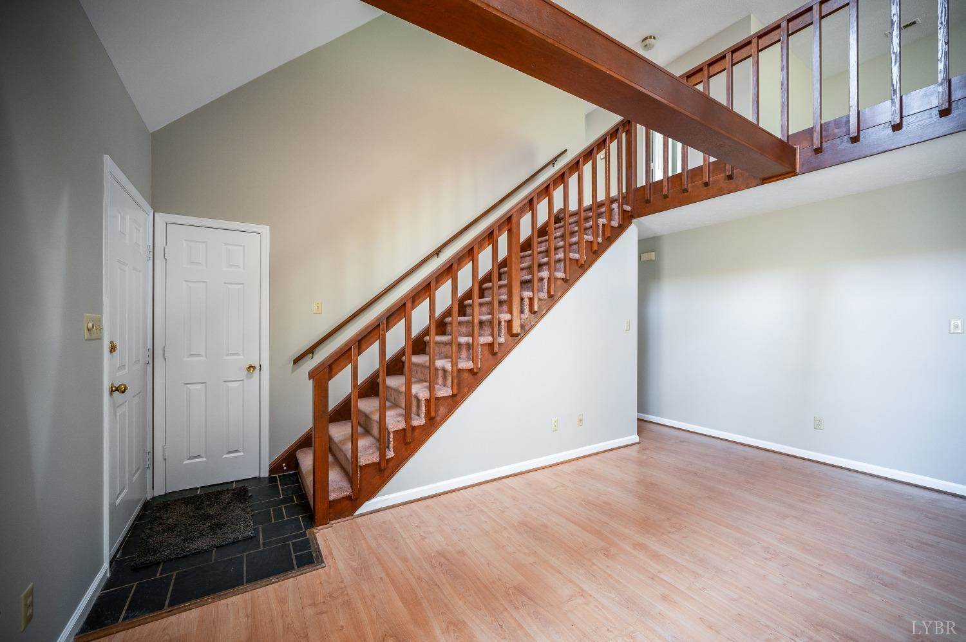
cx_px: 483
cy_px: 321
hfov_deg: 104.3
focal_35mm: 14
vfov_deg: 81.1
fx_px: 375
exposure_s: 1/13
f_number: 4
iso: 500
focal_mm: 14
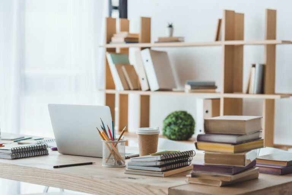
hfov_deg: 23.9
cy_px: 98
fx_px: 690
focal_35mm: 85
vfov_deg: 16.1
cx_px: 146
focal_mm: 85
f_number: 4
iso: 200
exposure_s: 1/160
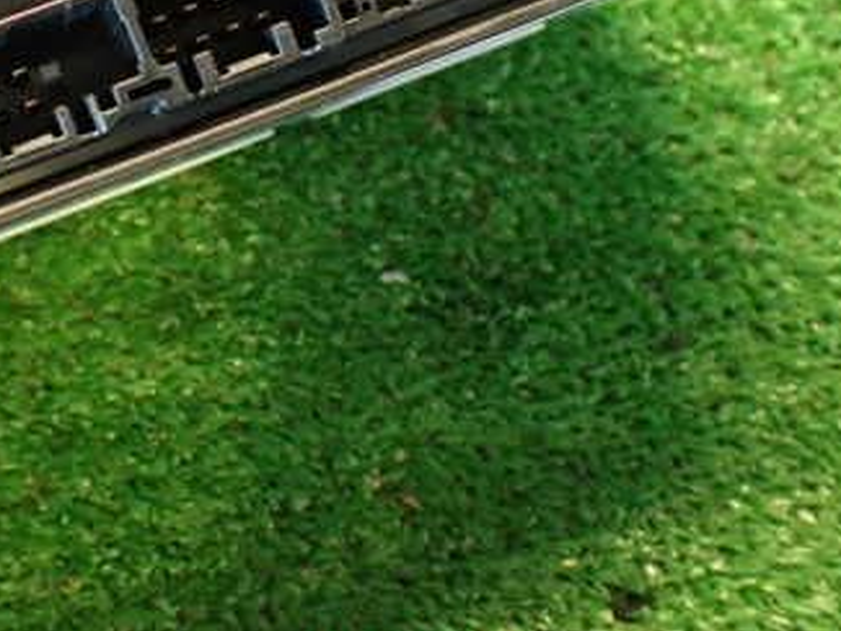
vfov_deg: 24.4
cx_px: 124
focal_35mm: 59
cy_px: 116
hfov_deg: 31.5
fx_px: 1434
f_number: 2.4
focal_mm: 5.79
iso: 500
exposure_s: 1/30
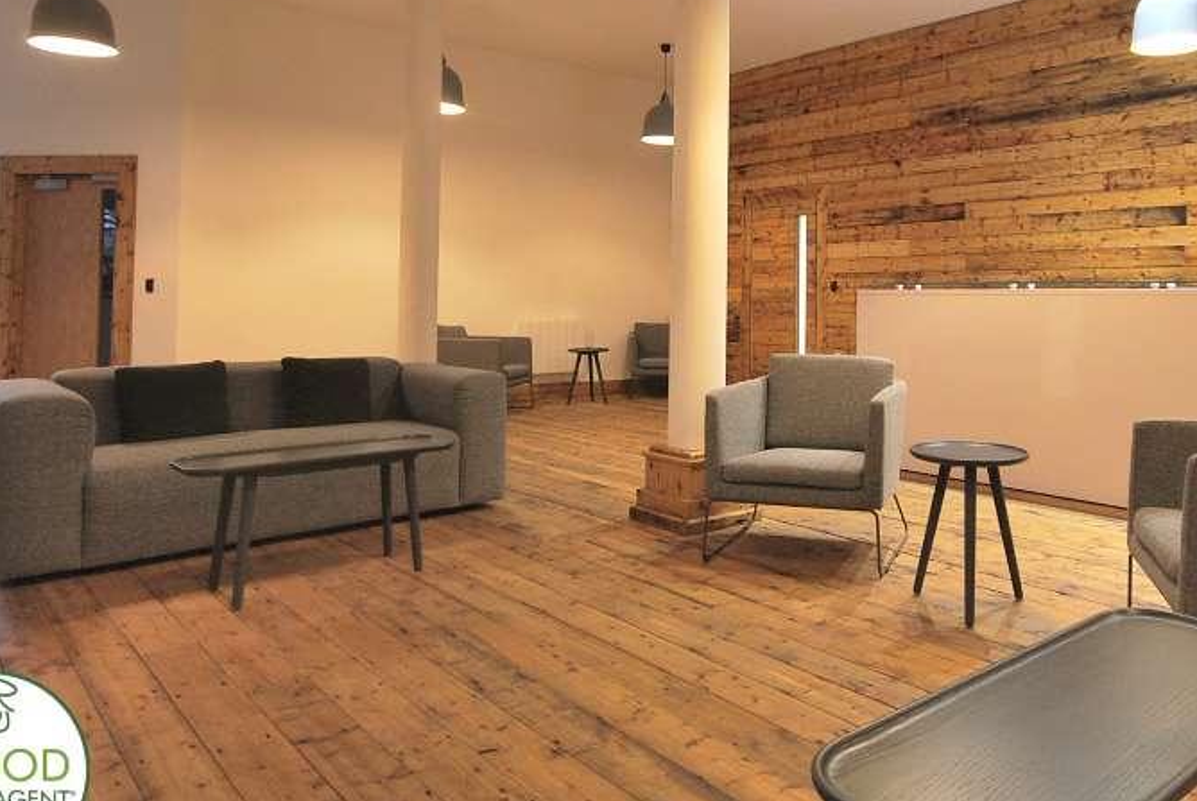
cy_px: 268
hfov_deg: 60.8
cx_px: 794
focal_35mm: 30
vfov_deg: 43.4
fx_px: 991
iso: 400
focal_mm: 13
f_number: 4.5
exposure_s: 1/6
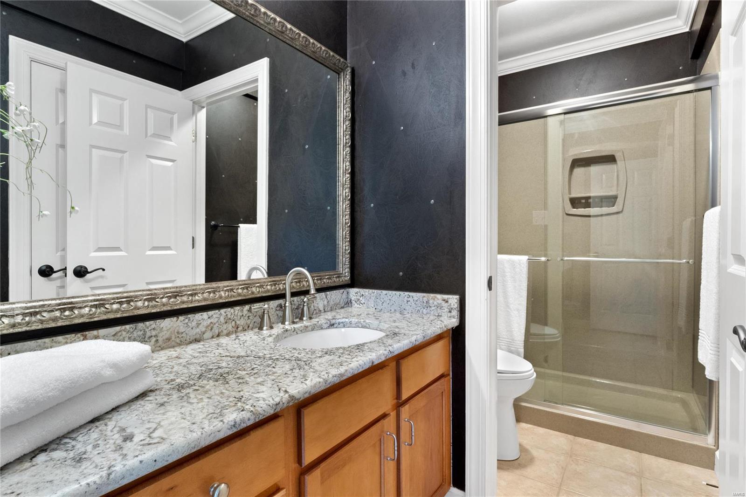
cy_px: 248
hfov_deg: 90.0
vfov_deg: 67.4
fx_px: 373
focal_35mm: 18
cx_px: 373
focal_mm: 9
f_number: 8
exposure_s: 1
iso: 400
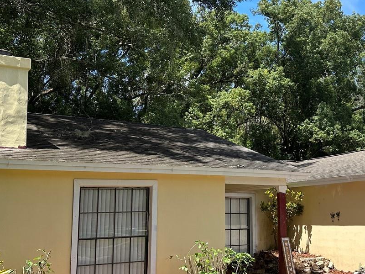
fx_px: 506
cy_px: 134
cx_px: 254
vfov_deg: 30.3
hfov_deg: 39.0
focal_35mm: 48
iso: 80
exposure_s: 1/2353
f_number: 1.78
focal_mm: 6.86
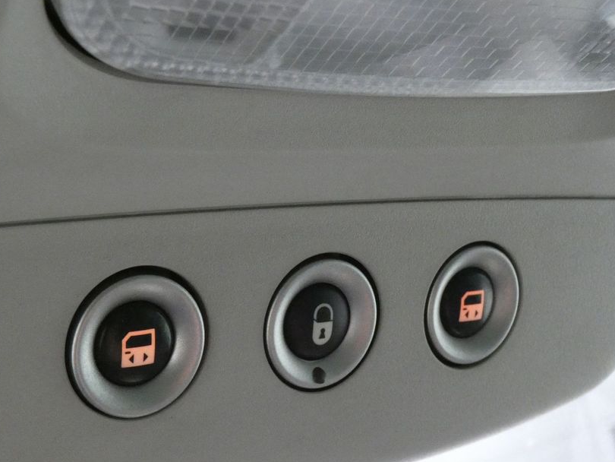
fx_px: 1191
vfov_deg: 21.9
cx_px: 292
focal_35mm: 67
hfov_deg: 29.0
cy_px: 288
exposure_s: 1/60
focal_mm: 9.5
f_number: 5.6
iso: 1600
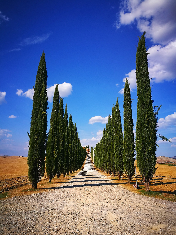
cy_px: 118
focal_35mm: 27
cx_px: 88
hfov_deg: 51.4
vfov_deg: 65.3
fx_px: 183
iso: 50
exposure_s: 1/1274
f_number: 2.2
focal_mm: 4.5
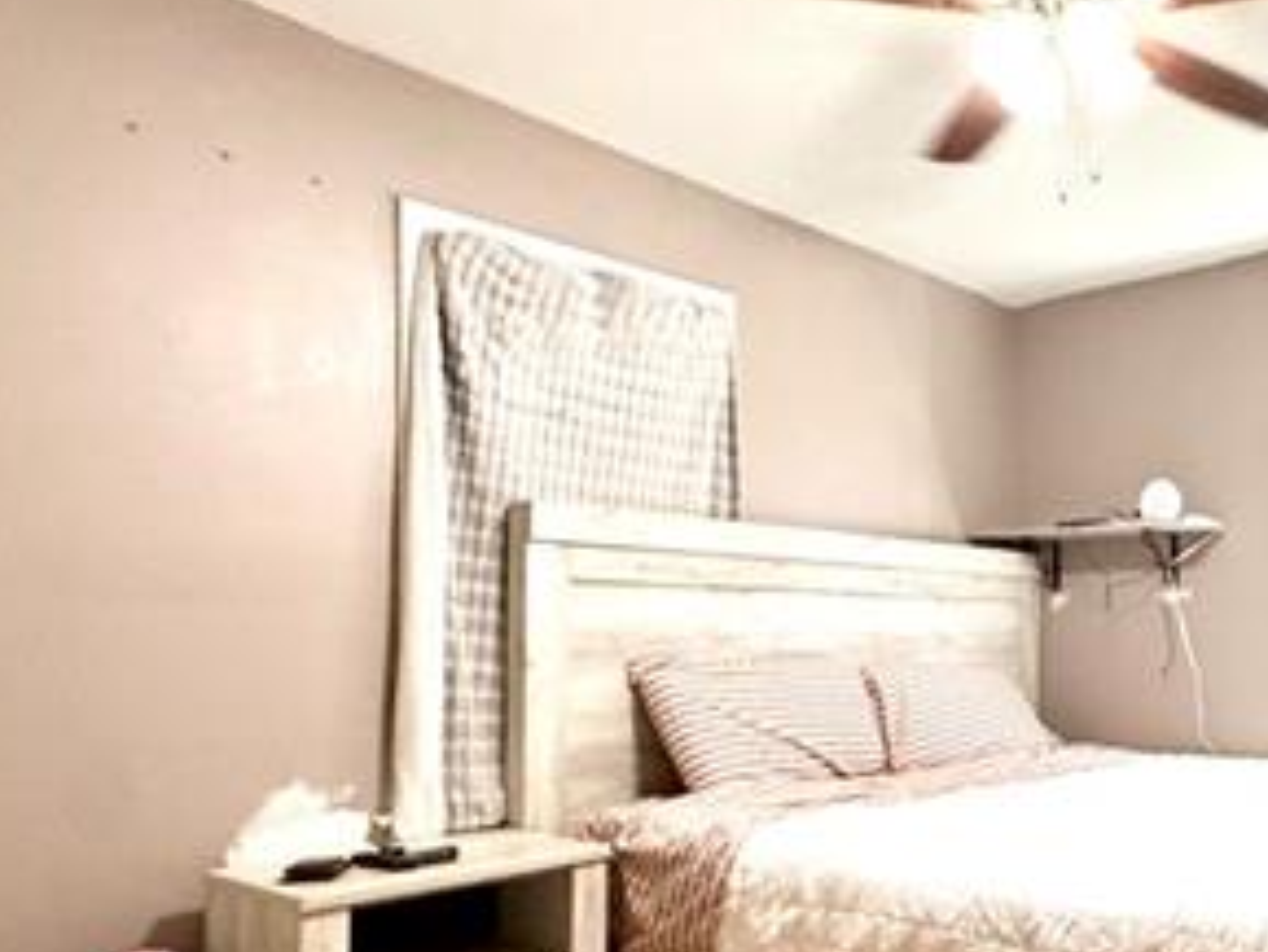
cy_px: 632
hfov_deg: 53.2
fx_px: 1136
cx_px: 1071
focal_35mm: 31
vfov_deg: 44.8
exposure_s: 1/120
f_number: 2.2
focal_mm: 2.22
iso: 500
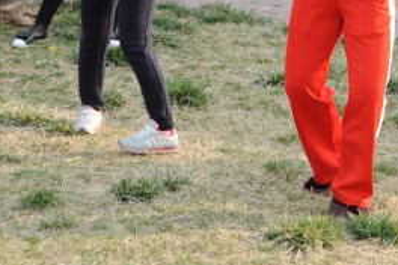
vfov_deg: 11.1
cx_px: 335
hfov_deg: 16.8
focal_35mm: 121
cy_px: -59
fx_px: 1338
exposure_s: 1/160
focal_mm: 40
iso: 200
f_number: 6.3
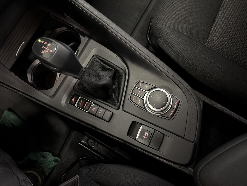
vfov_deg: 56.8
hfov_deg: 71.6
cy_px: 93
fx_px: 171
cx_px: 124
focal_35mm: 24
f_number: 1.78
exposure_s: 1/25
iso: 1600
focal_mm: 6.76
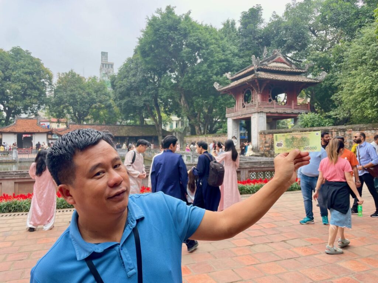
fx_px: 284
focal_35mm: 26
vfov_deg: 53.1
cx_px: 189
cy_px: 142
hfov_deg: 67.3
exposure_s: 1/465
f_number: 1.6
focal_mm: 4.2
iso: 32
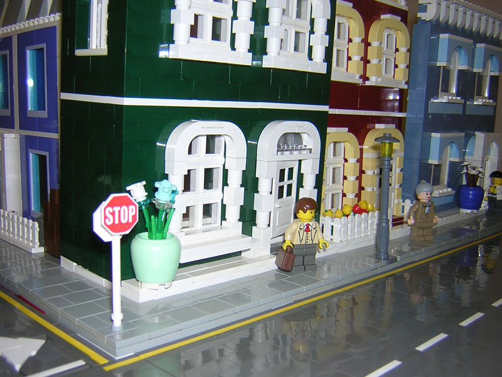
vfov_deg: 39.7
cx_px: 251
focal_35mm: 36
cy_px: 188
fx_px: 522
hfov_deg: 51.4
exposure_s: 1/60.1
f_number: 2.6
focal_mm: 4.7
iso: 100
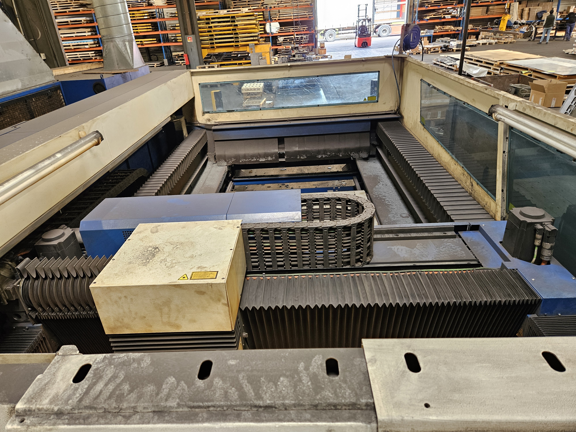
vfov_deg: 58.9
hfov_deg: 73.9
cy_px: 216
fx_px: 383
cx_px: 288
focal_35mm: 23
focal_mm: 5.4
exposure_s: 1/200
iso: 320
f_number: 1.8
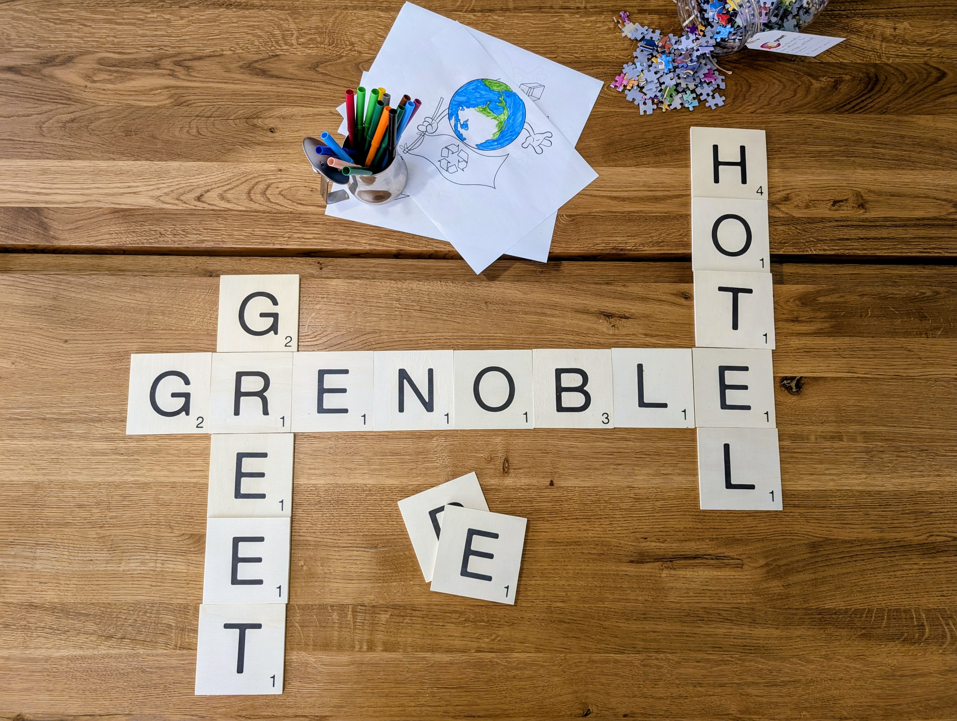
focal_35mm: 24
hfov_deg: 71.5
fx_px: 664
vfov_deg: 56.9
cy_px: 360
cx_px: 478
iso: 47
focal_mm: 6.9
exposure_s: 1/25
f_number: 1.68
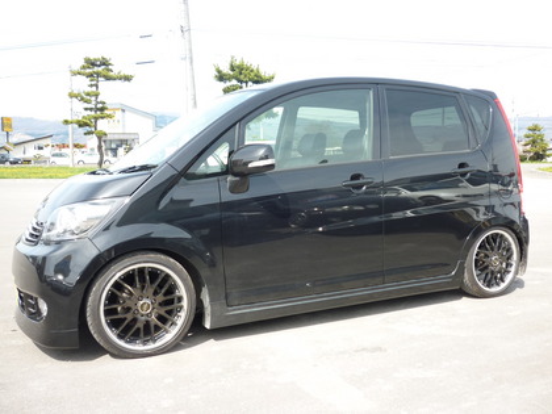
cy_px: 207
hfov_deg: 55.4
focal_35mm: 33
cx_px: 276
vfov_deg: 42.9
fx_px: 526
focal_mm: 5.5
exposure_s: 1/320
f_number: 2.8
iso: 80
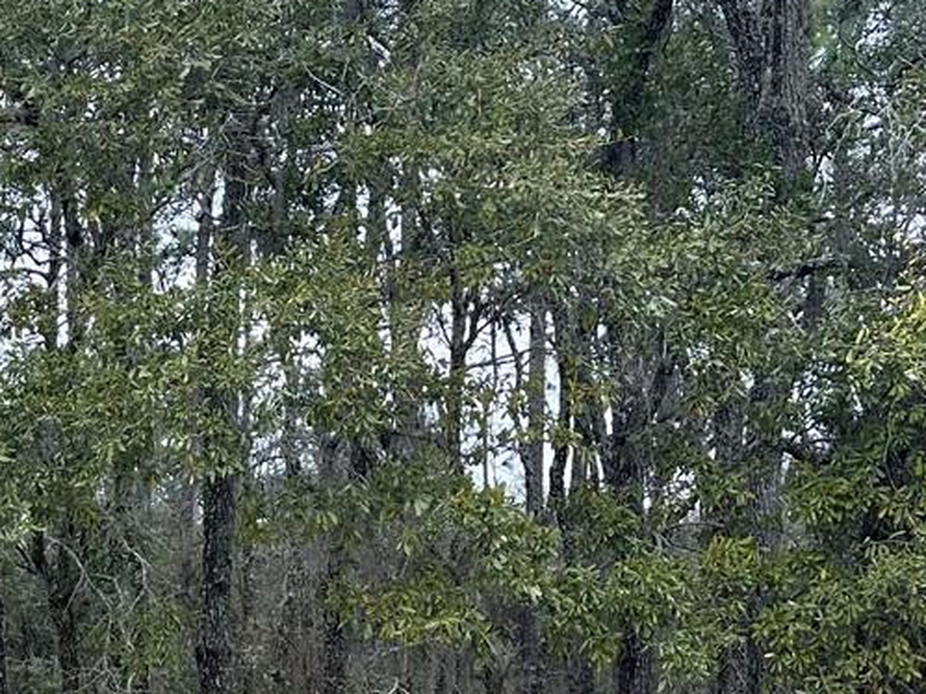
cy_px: 878
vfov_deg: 18.0
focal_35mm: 77
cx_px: -219
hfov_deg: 23.0
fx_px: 2059
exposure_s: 1/535
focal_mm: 6.86
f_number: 1.78
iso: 80
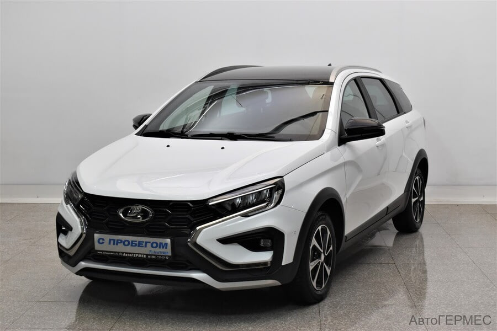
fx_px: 828
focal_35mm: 60
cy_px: 166
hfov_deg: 33.4
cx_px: 248
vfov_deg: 22.6
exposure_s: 1/80
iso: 800
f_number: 7.1
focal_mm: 40
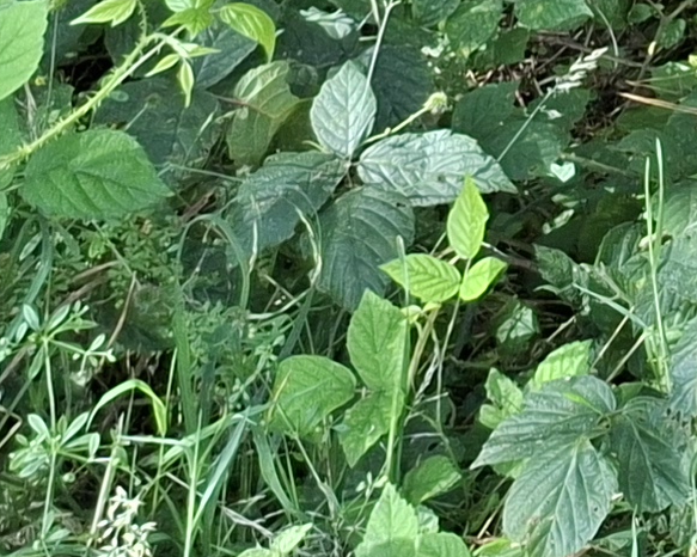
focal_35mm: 154
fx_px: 3176
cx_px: 1780
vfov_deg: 8.3
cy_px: -1202
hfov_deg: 10.4
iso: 50
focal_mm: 5.54
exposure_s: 1/269
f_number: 1.8
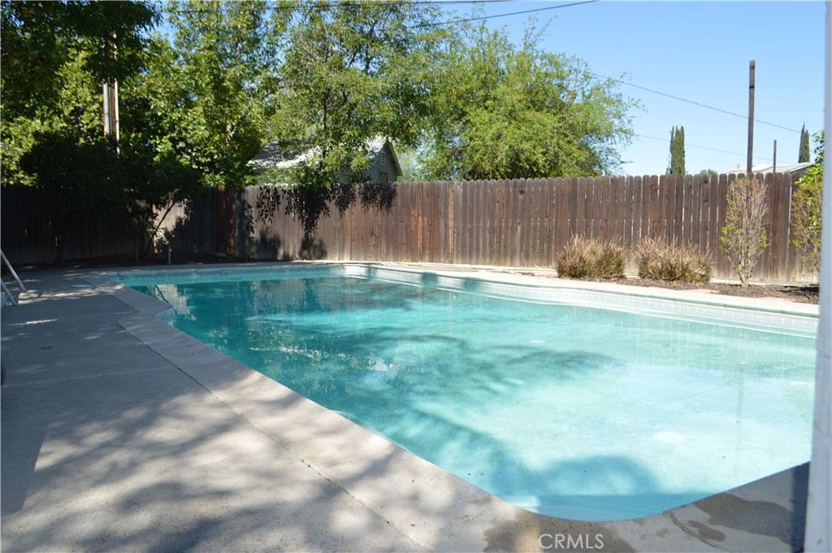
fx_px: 692
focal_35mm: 30
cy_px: 276
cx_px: 416
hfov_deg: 62.0
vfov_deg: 43.5
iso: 100
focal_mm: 20
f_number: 6.3
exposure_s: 1/200
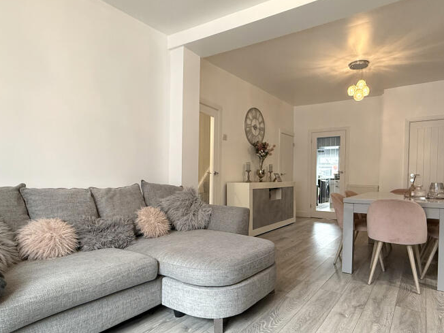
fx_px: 282
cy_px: 187
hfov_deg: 76.1
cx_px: 247
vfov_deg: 60.9
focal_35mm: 22
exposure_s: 1/100
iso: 400
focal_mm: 2.22
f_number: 2.2
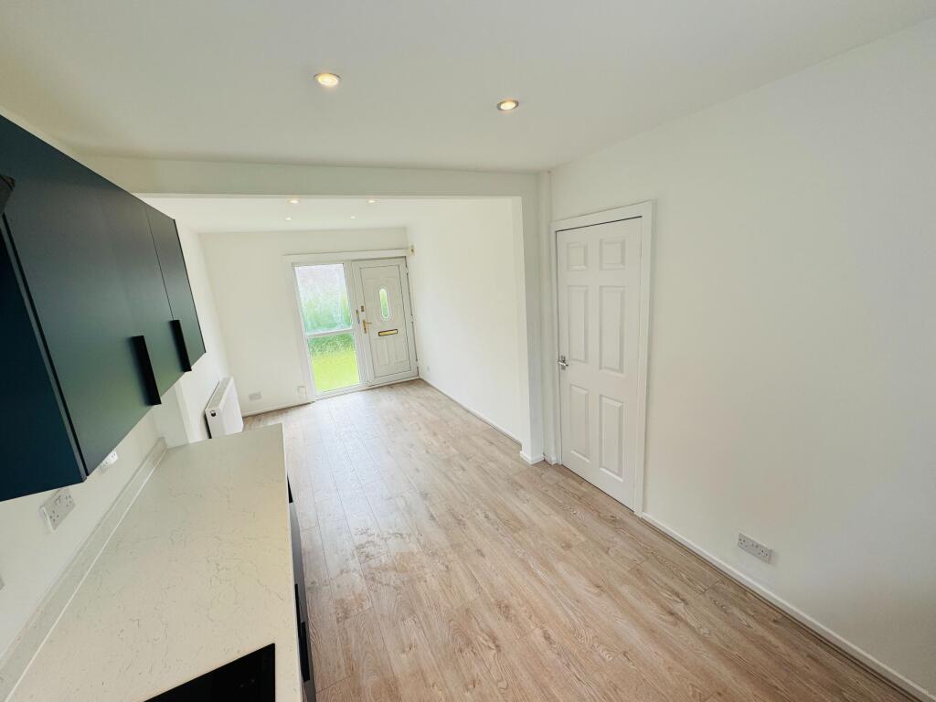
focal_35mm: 14
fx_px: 379
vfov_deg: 85.7
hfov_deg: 102.1
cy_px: 351
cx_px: 468
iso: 40
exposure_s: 1/191
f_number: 2.2
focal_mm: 2.22
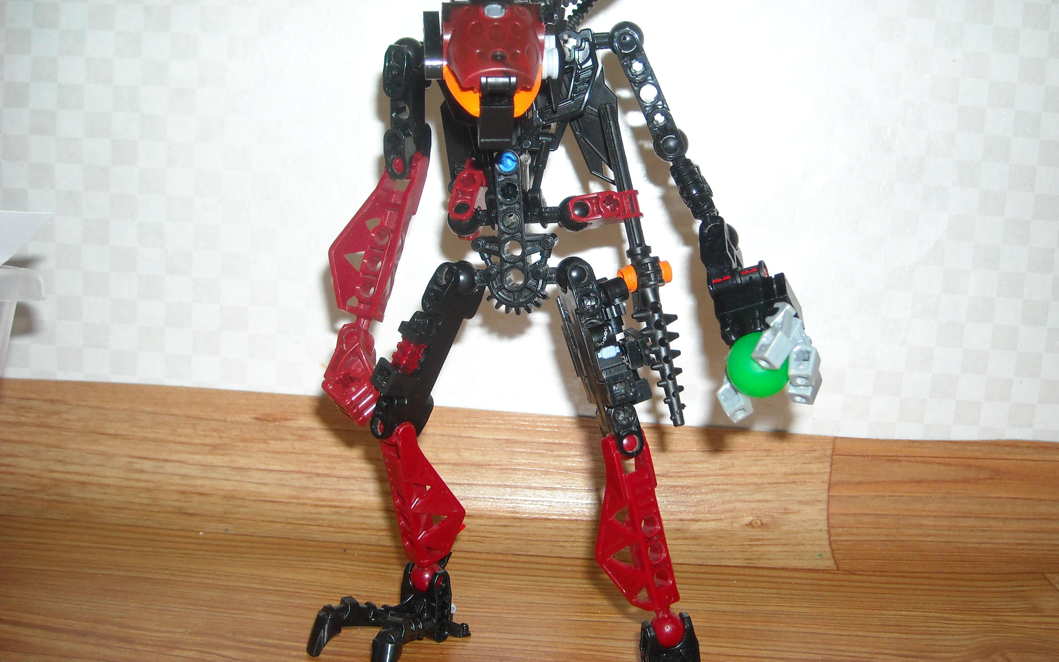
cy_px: 295
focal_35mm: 38
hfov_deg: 51.5
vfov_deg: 33.6
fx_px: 1097
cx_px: 533
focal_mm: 5.7
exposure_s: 1/60
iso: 200
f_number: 2.8
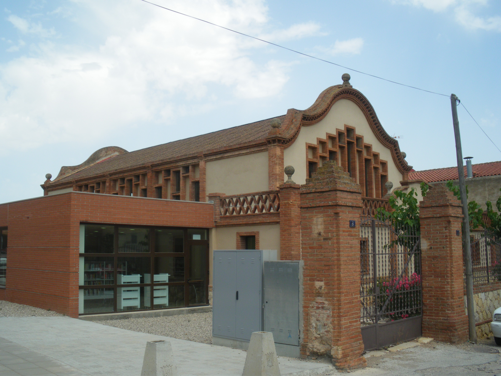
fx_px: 521
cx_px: 250
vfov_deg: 39.7
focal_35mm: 36
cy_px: 188
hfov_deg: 51.4
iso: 64
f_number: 5.4
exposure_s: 1/200
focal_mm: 6.3
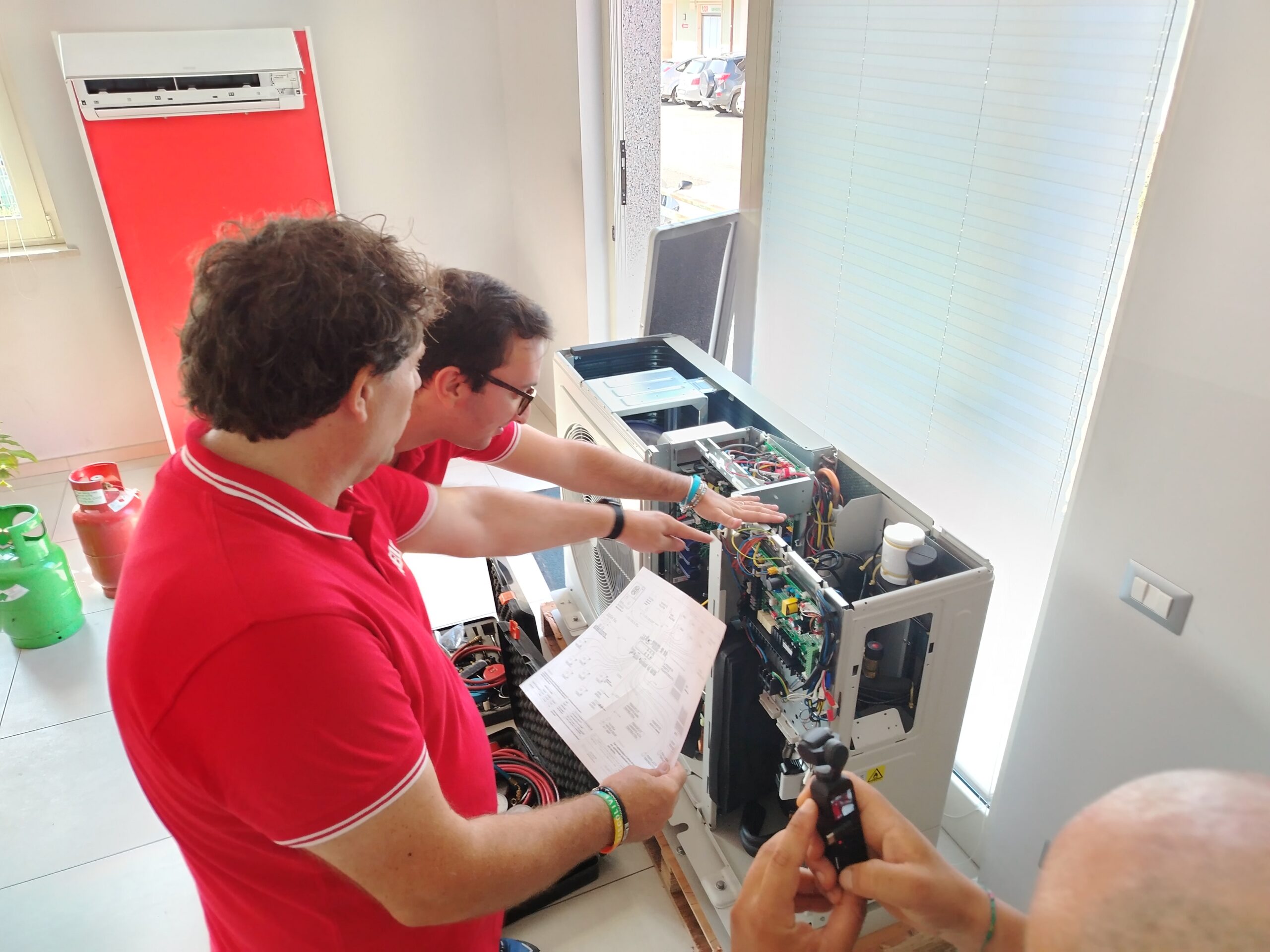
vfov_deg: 56.8
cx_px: 635
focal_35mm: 24
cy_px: 476
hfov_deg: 71.6
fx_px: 881
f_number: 1.75
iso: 438
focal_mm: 5.25
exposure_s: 1/60
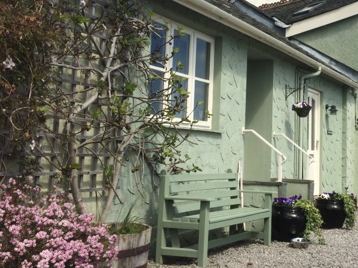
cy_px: 98
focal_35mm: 50
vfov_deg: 29.0
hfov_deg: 36.9
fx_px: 517
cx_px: 287
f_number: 2.2
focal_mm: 4.15
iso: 32
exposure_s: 1/1709
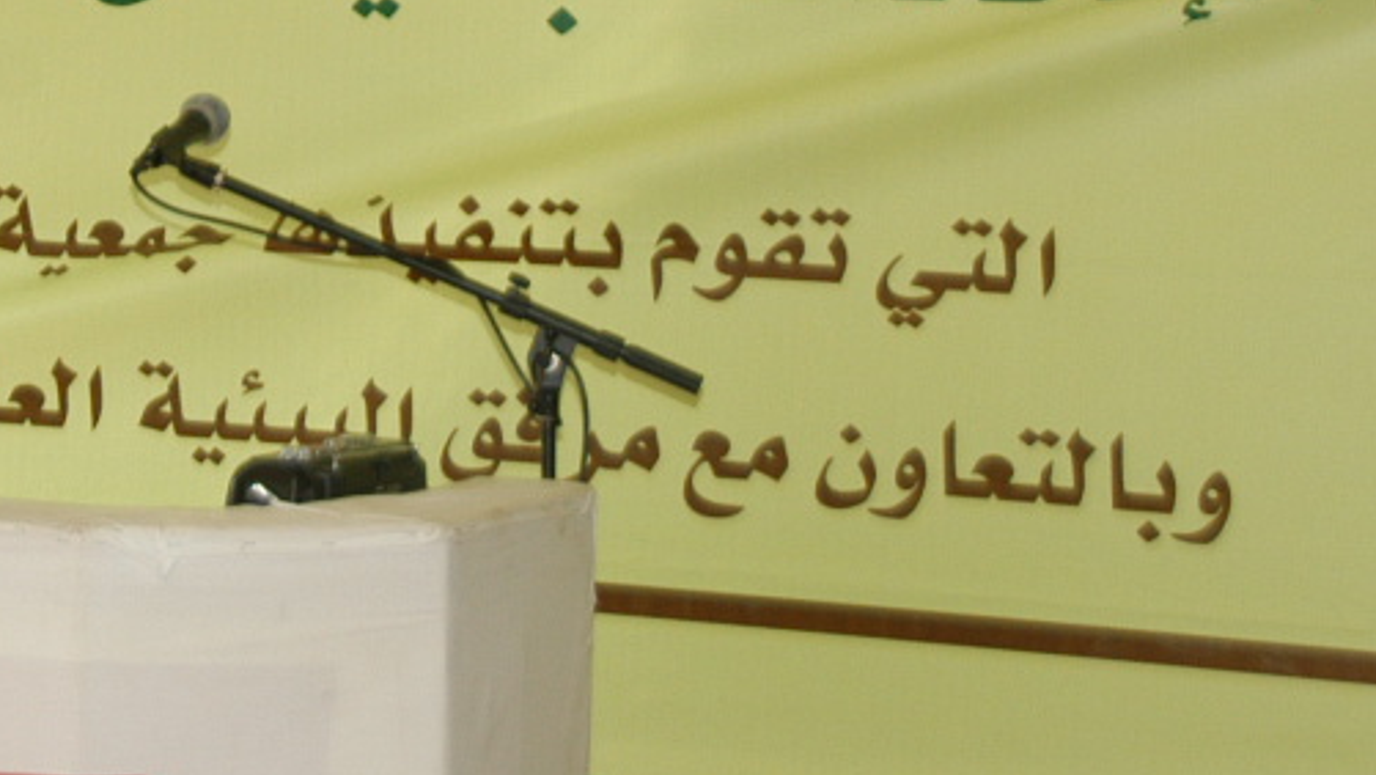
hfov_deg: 16.2
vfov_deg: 9.0
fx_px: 4817
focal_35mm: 132
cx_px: 409
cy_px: -393
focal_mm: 28
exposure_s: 1/125
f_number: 4
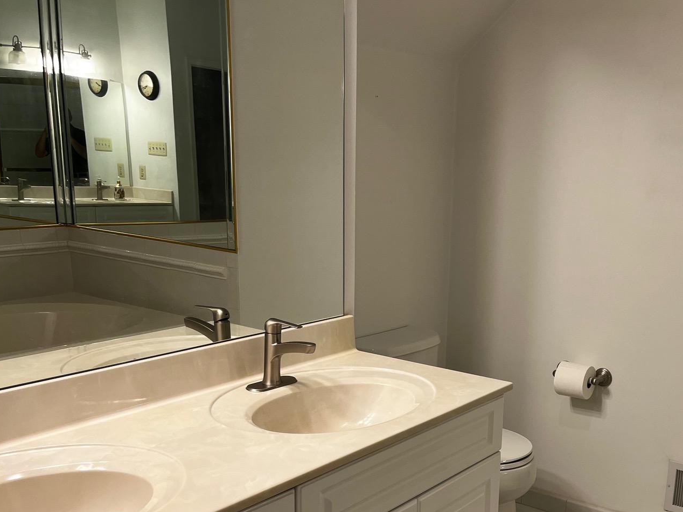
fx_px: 829
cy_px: 361
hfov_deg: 43.8
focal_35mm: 42
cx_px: 486
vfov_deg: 33.9
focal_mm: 5.1
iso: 64
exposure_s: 1/120
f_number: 1.6
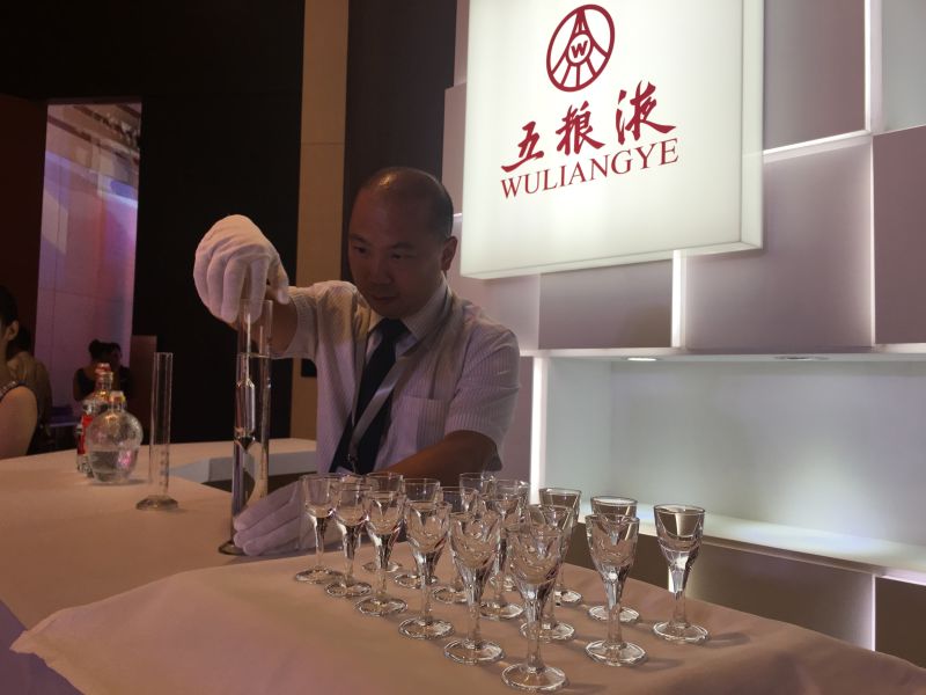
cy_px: 348
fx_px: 776
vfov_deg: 48.2
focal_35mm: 29
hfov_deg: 61.7
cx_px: 463
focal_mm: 4.15
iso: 40
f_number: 2.2
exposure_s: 1/100
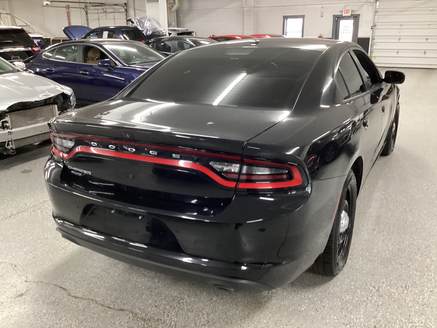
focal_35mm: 31
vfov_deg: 45.4
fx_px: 391
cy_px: 164
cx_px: 218
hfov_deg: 58.4
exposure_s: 1/40
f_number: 2.4
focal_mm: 3.3
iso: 400
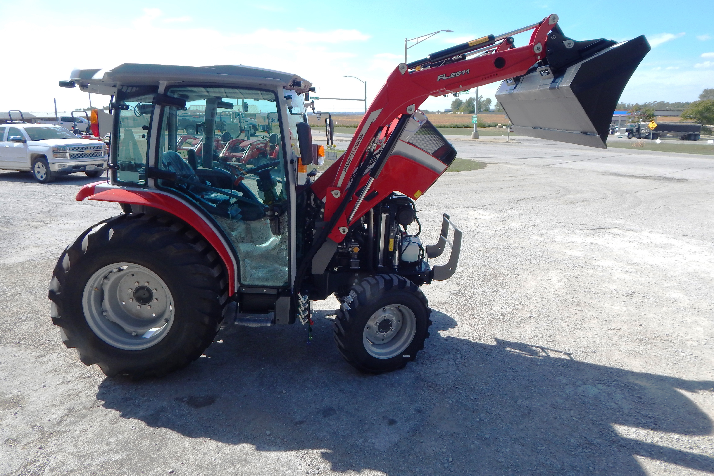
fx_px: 456
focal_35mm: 23
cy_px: 209
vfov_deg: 55.0
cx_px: 358
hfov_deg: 76.1
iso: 125
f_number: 3
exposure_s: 1/1000
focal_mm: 4
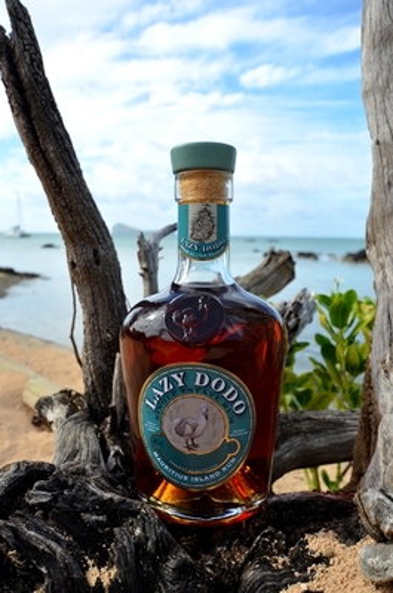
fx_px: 493
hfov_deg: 43.4
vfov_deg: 62.0
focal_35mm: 30
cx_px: 196
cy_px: 296
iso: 140
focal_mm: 20
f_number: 8
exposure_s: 1/250
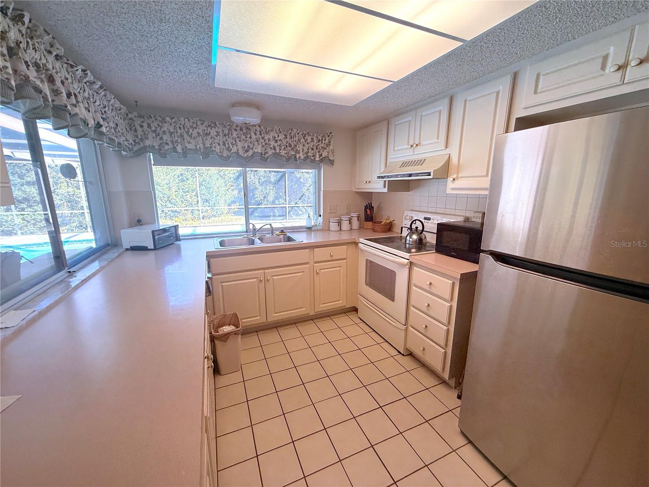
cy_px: 244
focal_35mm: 14
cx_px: 324
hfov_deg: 102.1
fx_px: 262
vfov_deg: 85.7
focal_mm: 2.22
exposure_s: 1/120
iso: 100
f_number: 2.2
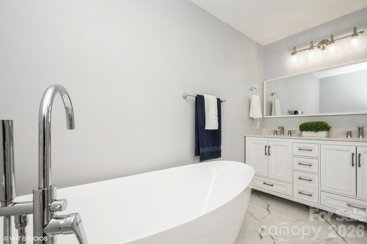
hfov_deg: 96.8
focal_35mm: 16
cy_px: 122
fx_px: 163
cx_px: 184
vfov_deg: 73.6
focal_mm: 16
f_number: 9
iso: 200
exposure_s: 1/20
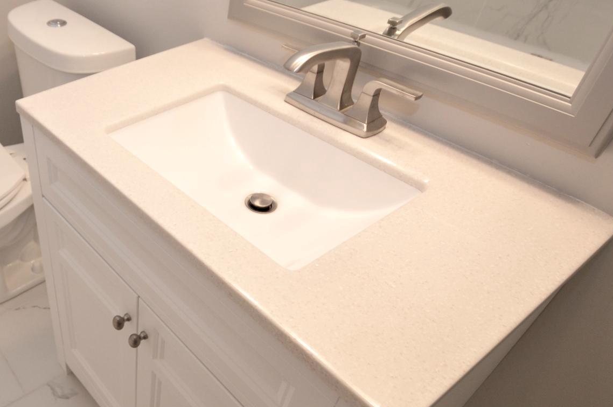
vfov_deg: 47.8
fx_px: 459
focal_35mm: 27
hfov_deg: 59.5
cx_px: 86
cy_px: 202
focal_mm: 10
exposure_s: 1/60
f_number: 4
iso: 400
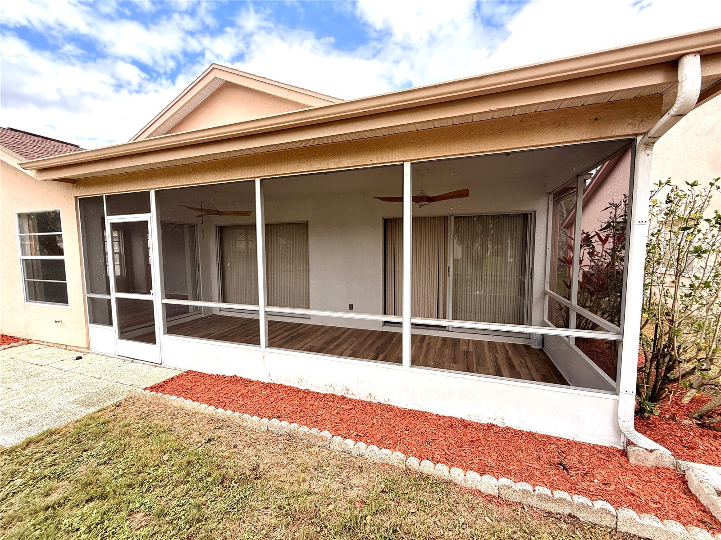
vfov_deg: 85.7
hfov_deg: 102.1
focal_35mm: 14
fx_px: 292
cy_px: 270
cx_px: 360
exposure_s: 1/359
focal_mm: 2.22
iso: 50
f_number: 2.2
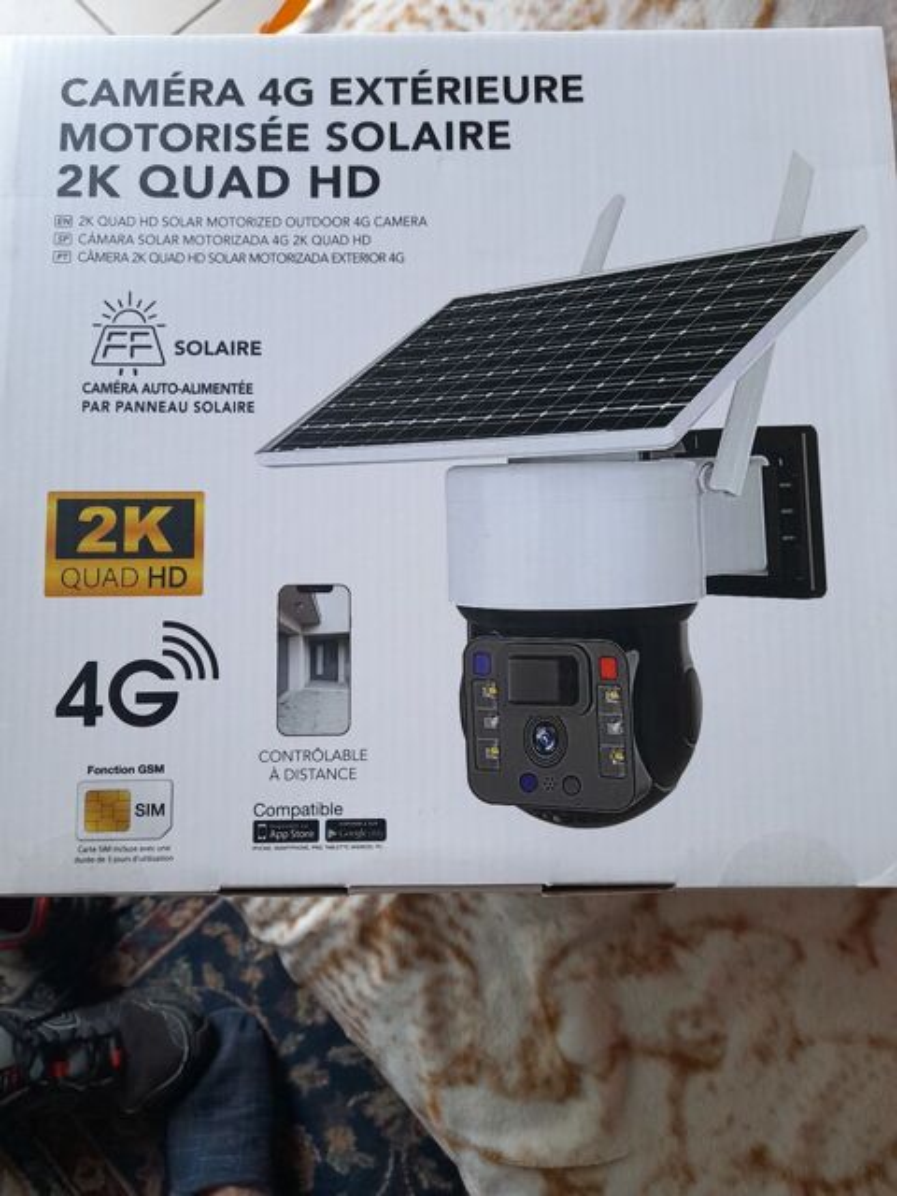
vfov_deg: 69.4
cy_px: 598
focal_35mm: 25
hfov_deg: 54.9
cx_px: 448
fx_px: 864
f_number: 2
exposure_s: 1/50
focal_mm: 4.6
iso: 64
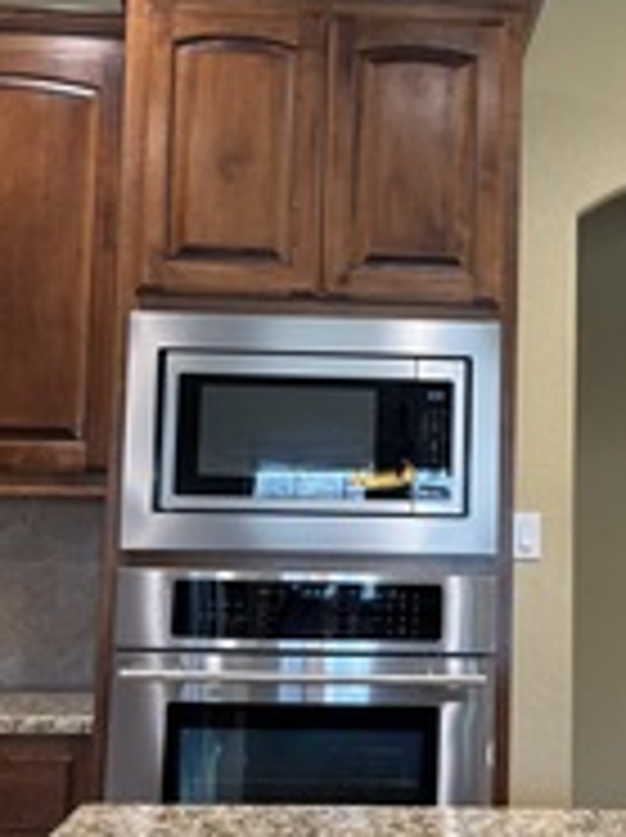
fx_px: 1498
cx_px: 459
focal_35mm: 62
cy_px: 387
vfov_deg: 31.2
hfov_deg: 23.4
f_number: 1.78
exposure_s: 1/60
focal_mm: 6.76
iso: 320
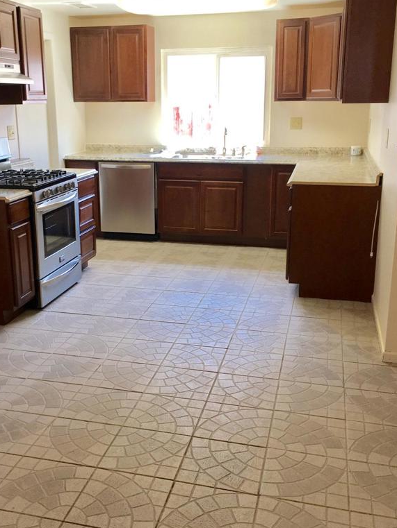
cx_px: 159
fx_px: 596
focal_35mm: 39
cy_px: 253
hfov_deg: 36.7
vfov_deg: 47.8
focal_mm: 4.15
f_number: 2.2
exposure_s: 1/40
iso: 25
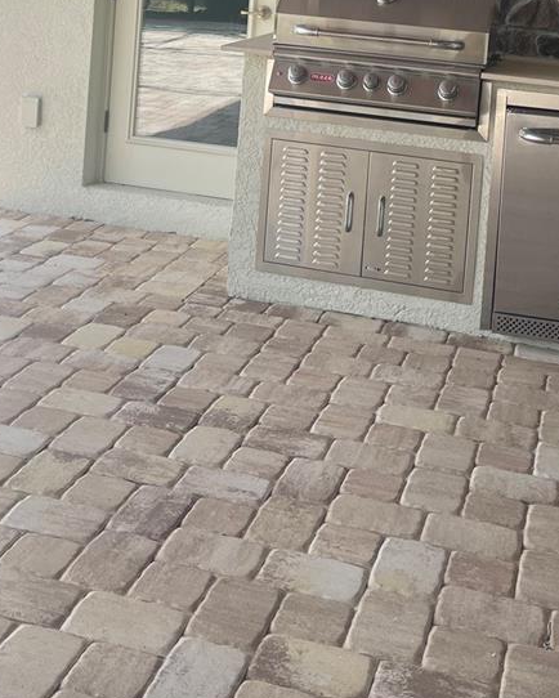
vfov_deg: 32.1
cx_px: 272
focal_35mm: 54
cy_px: 4
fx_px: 1116
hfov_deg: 28.1
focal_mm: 5.1
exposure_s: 1/433
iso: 32
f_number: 1.6
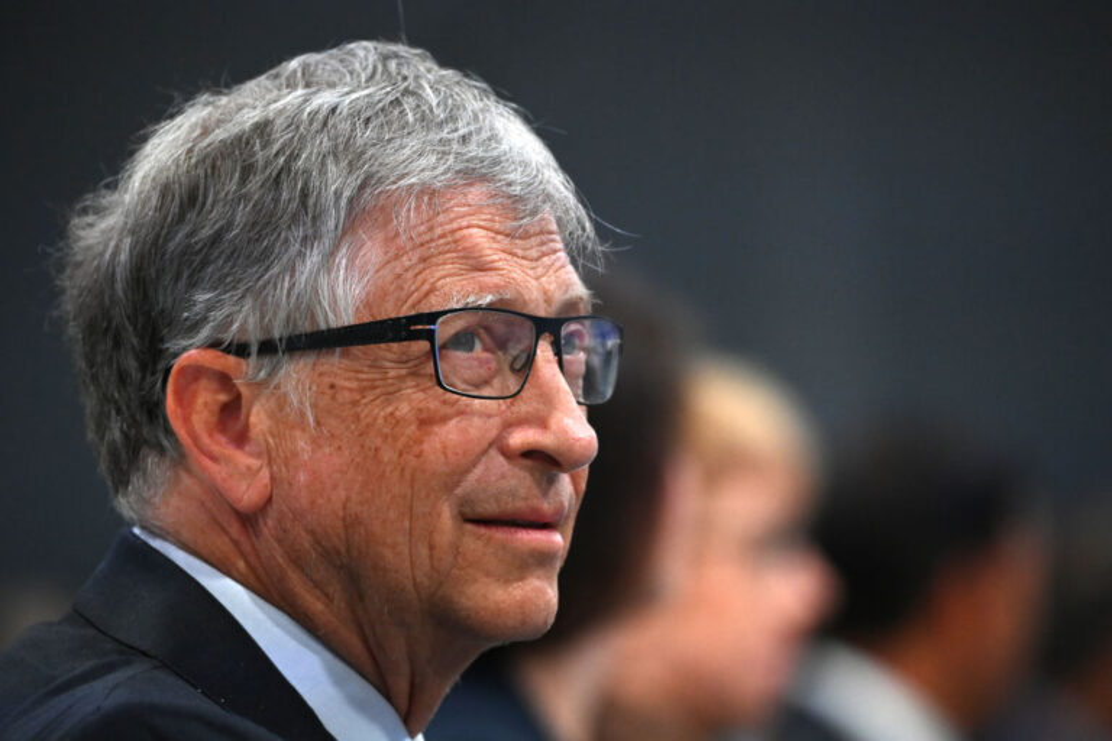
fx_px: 12355
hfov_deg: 5.2
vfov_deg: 3.4
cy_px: 370
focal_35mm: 400
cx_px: 556
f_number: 5.6
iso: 6400
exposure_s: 1/500
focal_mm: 400
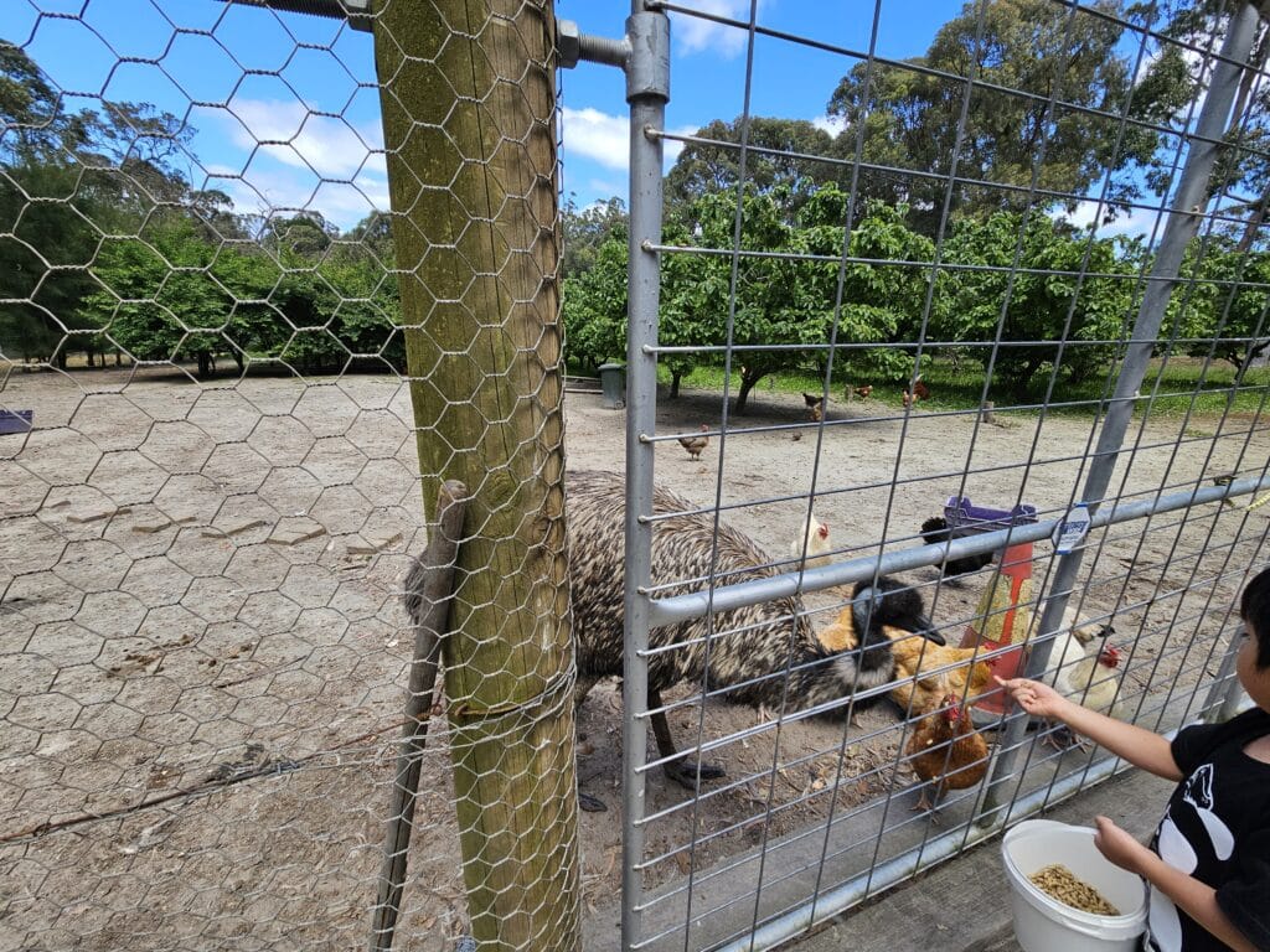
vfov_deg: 89.9
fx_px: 477
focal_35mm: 13
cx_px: 635
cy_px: 476
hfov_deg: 106.2
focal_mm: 2.2
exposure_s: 1/895
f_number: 2.2
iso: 50
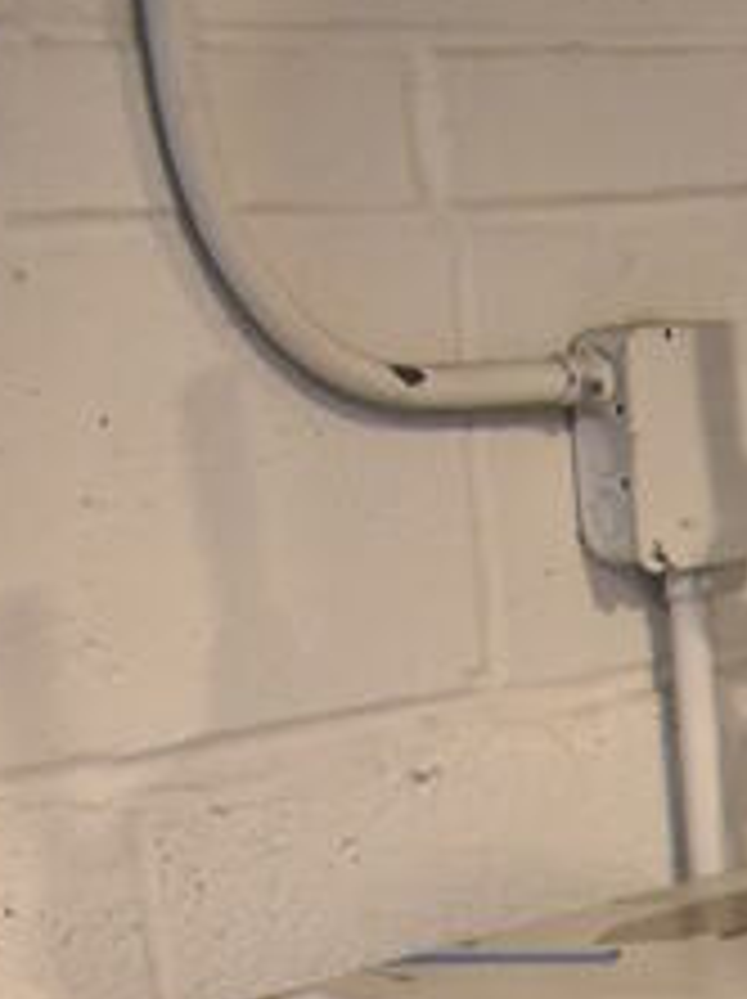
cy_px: 1879
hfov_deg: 12.6
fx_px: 3085
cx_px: 1341
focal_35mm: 107
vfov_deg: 15.4
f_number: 3.5
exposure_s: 1/125
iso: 2800
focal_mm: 18
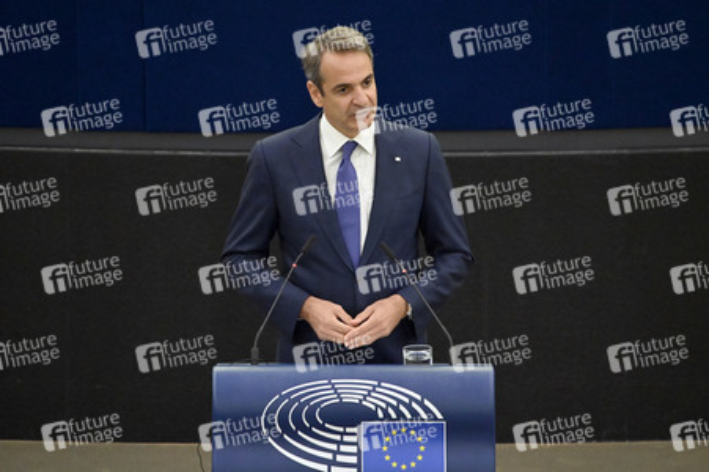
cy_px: 236
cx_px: 354
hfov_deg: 3.4
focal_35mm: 600
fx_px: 11808
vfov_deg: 2.3
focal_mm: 600
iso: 10000
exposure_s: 1/640
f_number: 6.3
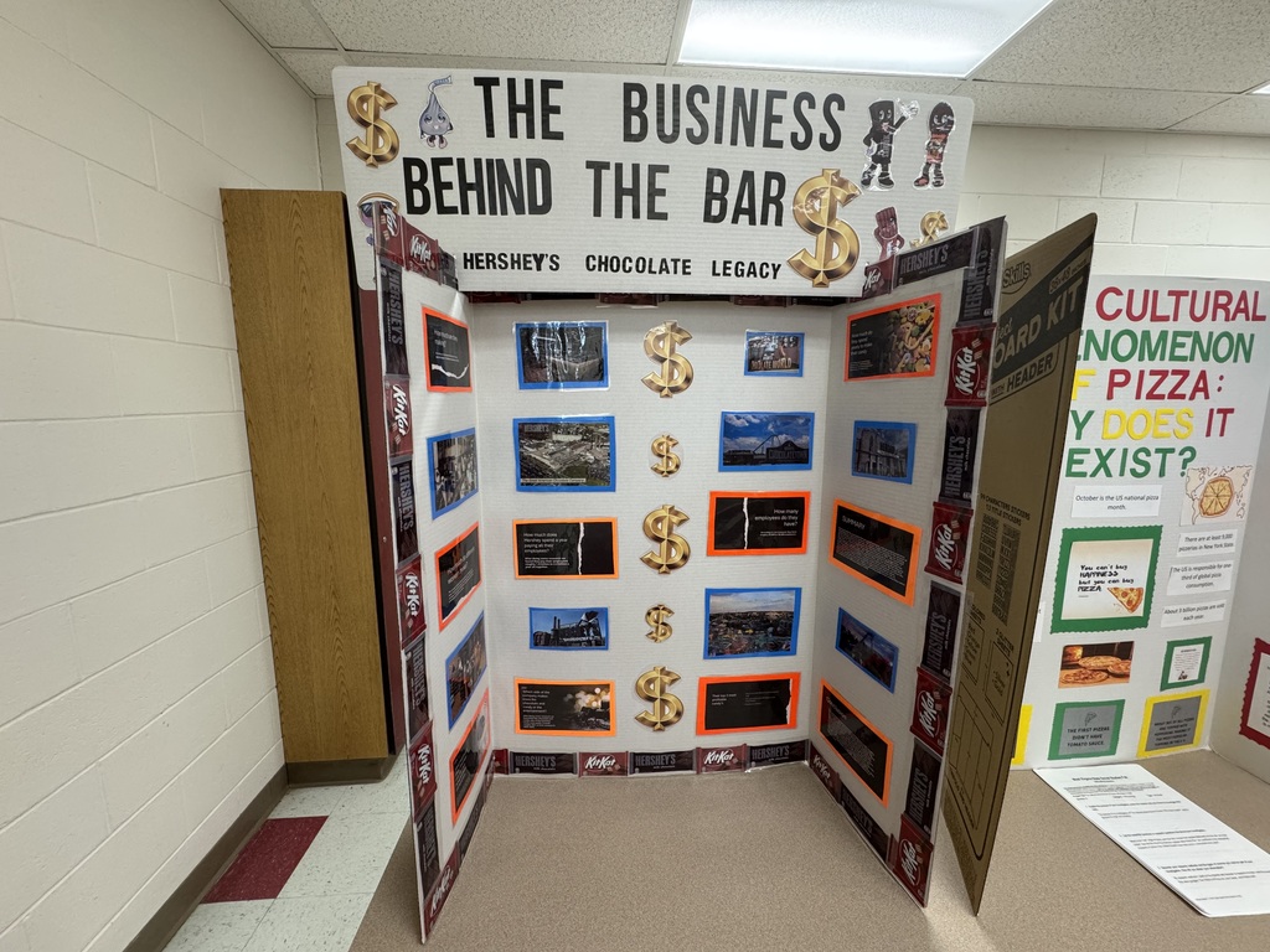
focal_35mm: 14
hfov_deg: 102.1
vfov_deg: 85.7
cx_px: 635
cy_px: 476
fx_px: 514
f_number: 2.2
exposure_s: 1/120
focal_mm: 2.22
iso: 320
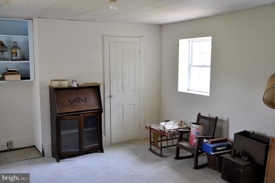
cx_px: 138
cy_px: 92
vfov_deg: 36.8
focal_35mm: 36
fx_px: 275
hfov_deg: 53.2
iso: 400
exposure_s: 1/25
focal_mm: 24
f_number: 5
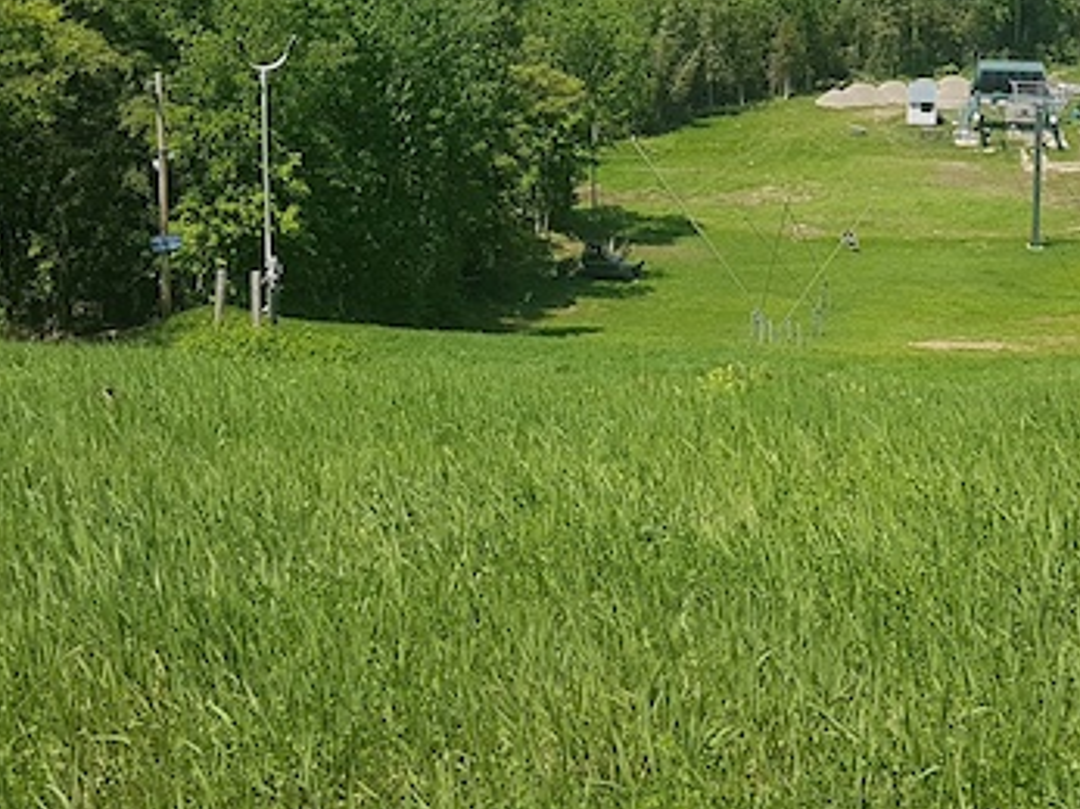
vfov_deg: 23.1
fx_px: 1871
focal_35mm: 60
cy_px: -62
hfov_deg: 32.2
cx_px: 604
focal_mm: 4.2
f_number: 1.7
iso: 40
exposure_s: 1/1584
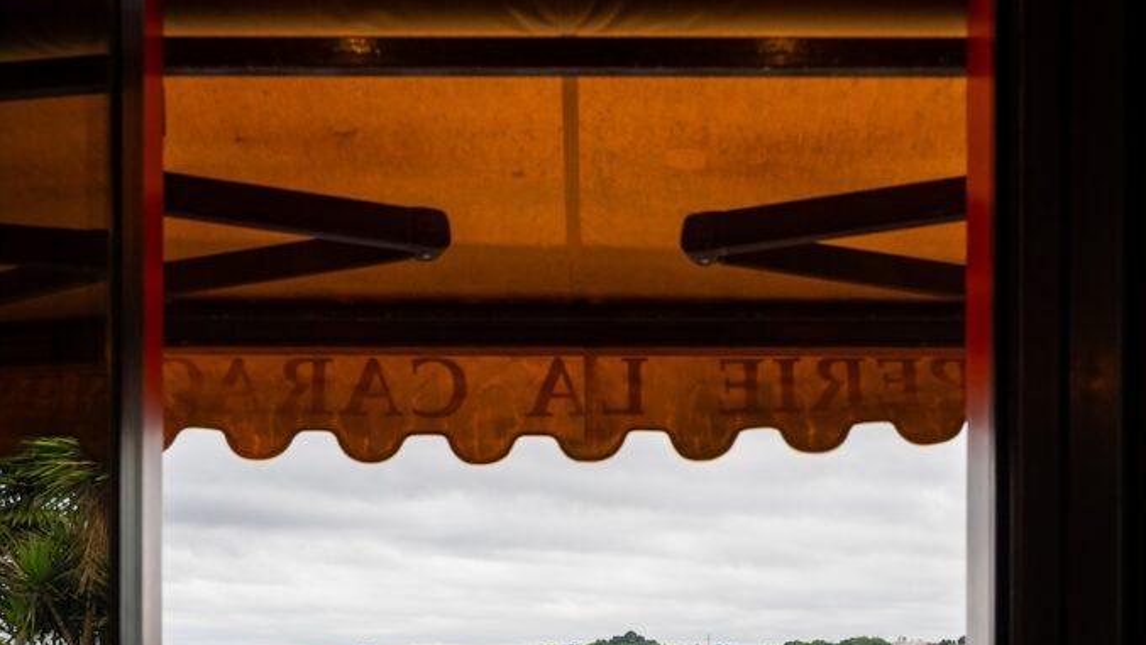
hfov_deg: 36.6
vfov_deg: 20.2
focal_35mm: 57
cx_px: 576
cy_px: 689
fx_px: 1732
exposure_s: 1/50
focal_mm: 36
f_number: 5.6
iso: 800
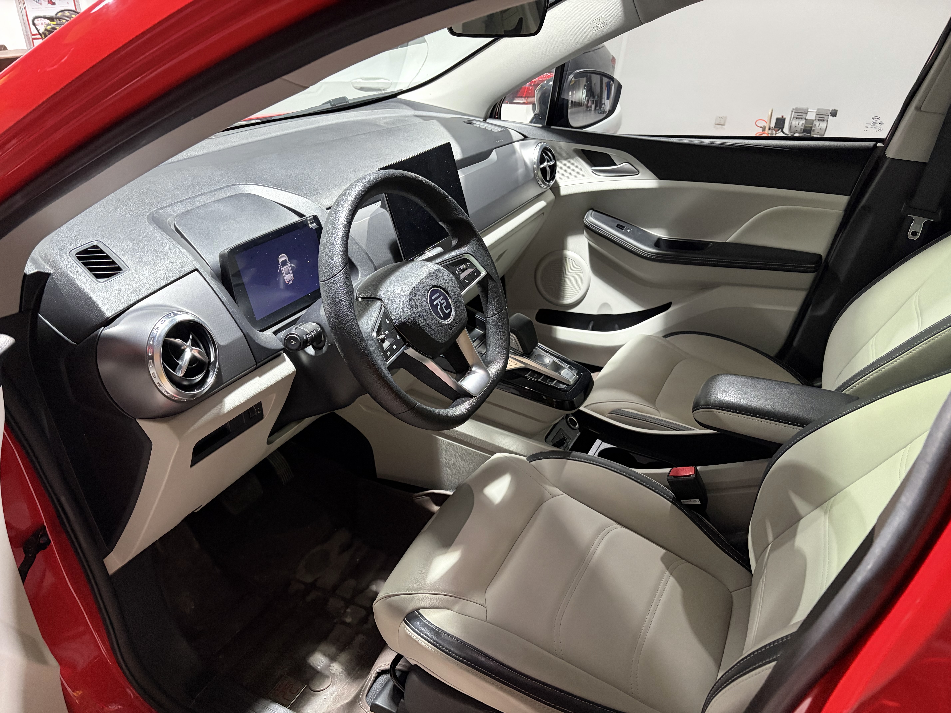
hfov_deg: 67.3
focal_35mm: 26
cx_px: 476
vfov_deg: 53.1
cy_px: 356
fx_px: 714
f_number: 1.6
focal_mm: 5.96
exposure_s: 1/41
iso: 500
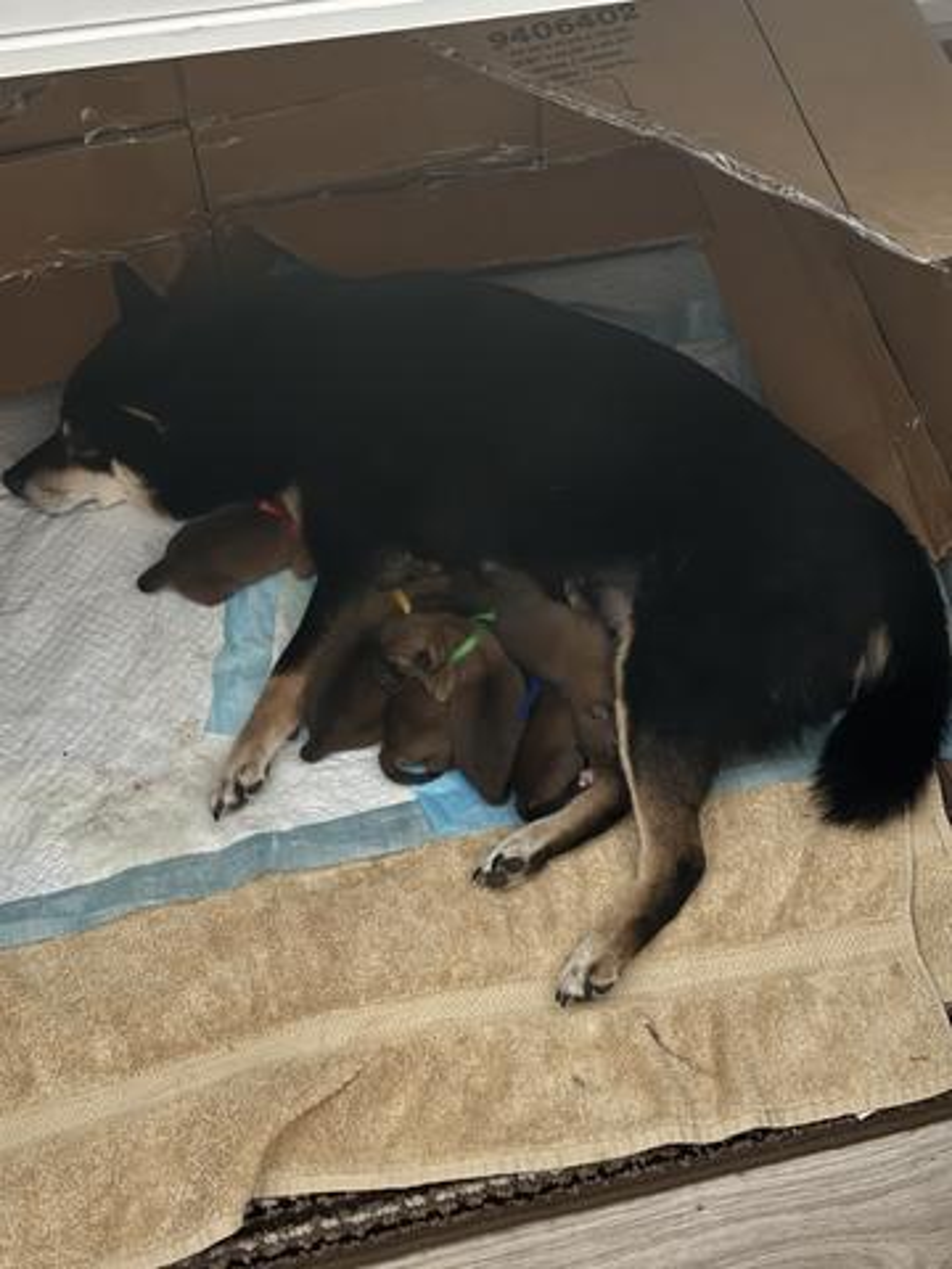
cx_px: 476
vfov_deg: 36.8
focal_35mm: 52
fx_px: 1907
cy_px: 634
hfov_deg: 28.0
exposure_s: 1/9
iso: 320
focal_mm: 5.96
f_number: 1.6
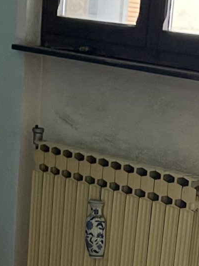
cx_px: 155
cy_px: 293
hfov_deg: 11.8
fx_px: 958
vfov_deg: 15.4
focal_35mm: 125
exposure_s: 1/83
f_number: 1.6
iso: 125
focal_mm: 5.1
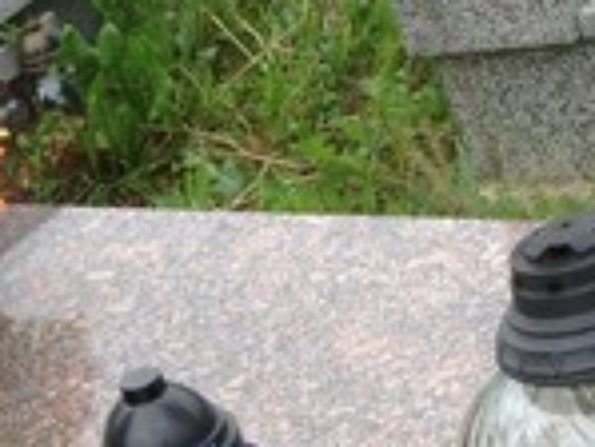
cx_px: 168
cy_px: 643
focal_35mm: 142
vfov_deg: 10.2
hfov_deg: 13.8
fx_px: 2443
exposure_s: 1/638
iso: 50
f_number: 2.4
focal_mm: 4.12
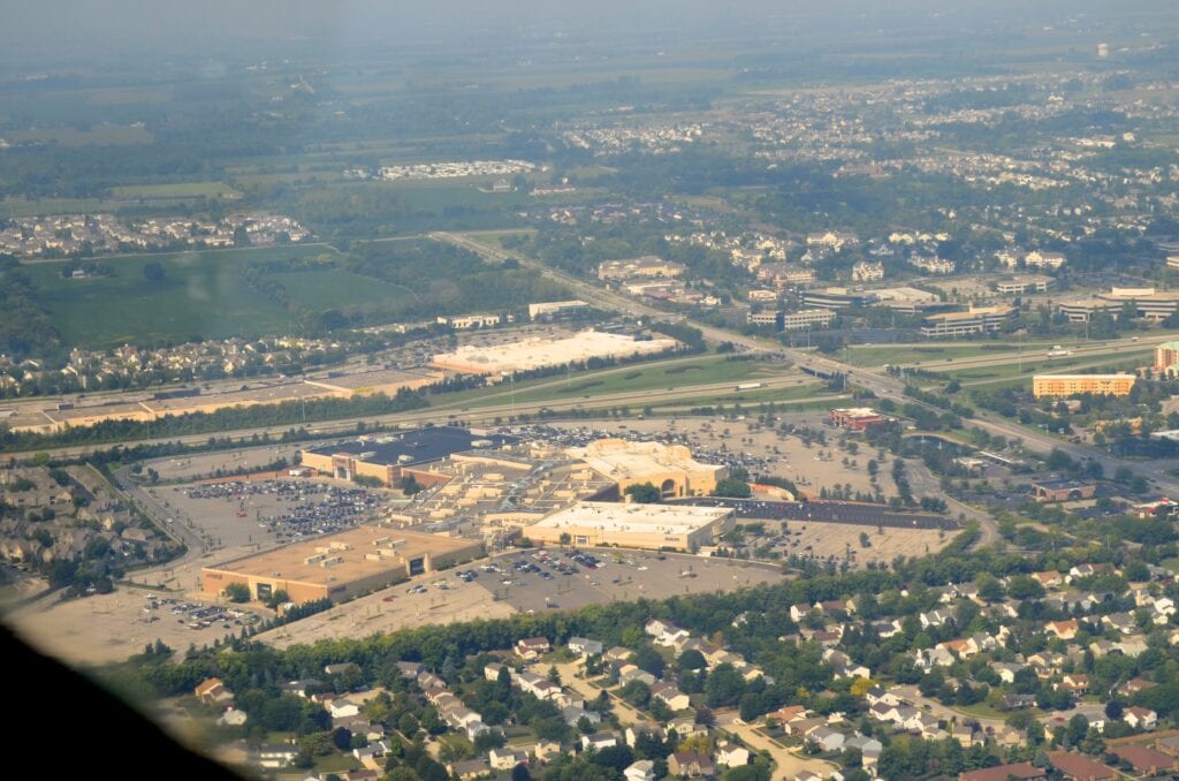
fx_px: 2696
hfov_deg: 24.7
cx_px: 590
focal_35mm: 82
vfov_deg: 16.5
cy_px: 390
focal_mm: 55
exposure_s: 1/320
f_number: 9
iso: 100
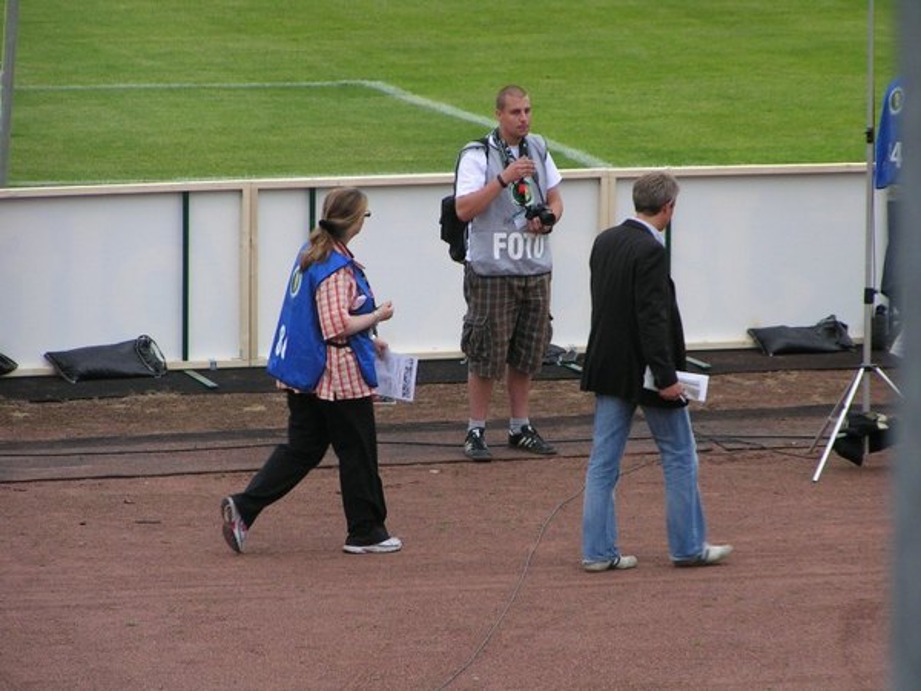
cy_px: 346
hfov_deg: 8.0
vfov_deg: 6.0
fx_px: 6572
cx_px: 460
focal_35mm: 247
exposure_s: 1/250
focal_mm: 37.8
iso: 80
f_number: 3.5
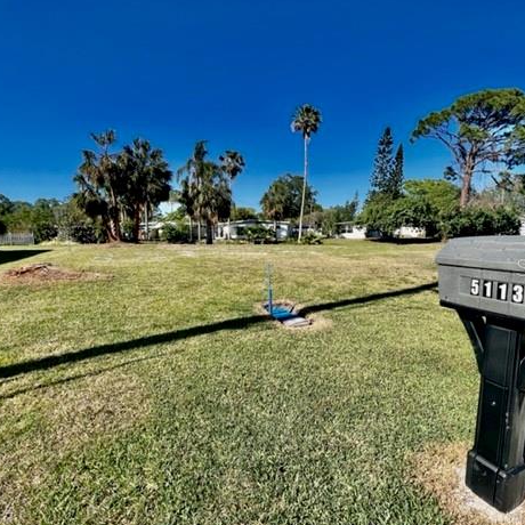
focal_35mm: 16
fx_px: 275
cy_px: 267
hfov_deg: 87.4
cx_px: 259
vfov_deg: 87.4
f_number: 1.8
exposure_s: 1/1340
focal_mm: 1.57
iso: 32
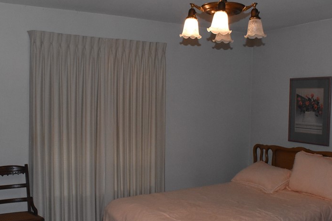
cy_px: 130
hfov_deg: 46.4
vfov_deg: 31.8
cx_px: 179
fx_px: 387
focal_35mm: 42
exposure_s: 1/200
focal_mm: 18
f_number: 7.1
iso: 3200
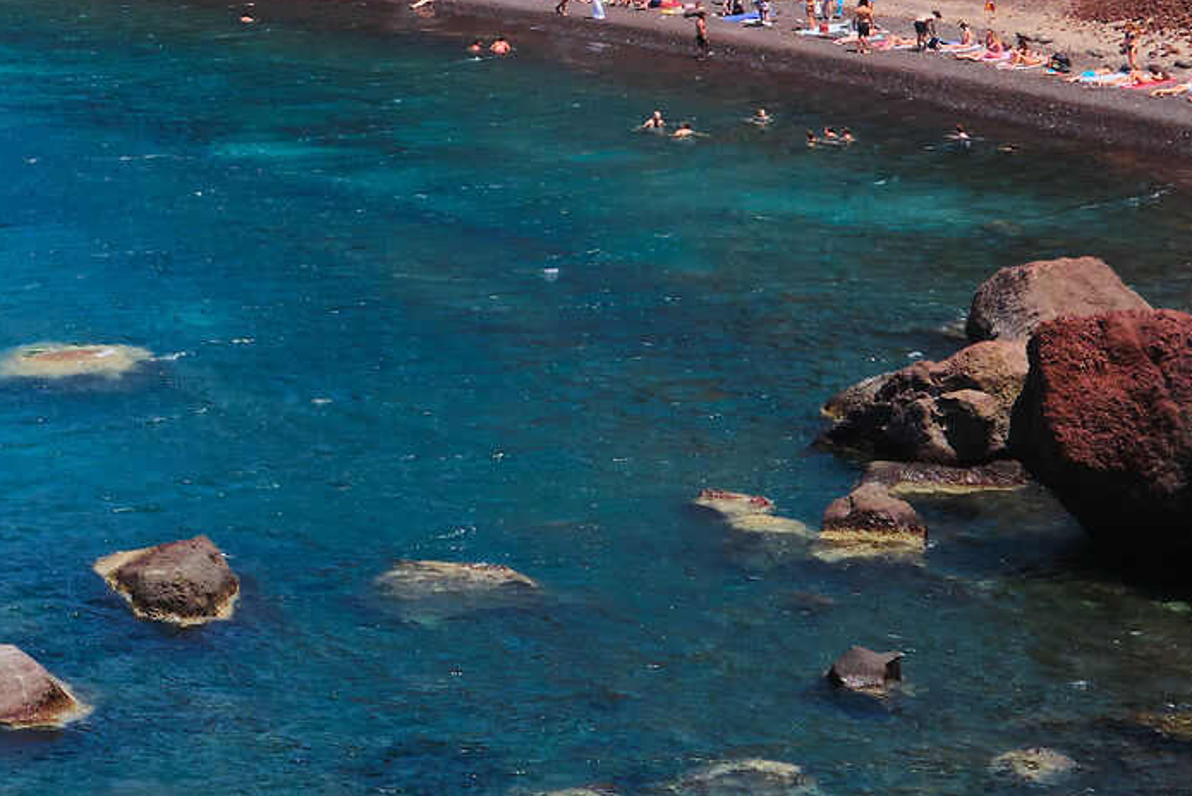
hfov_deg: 15.5
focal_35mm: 121
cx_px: -623
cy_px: -162
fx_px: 4007
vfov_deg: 11.1
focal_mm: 23
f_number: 8
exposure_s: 1/1100
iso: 640
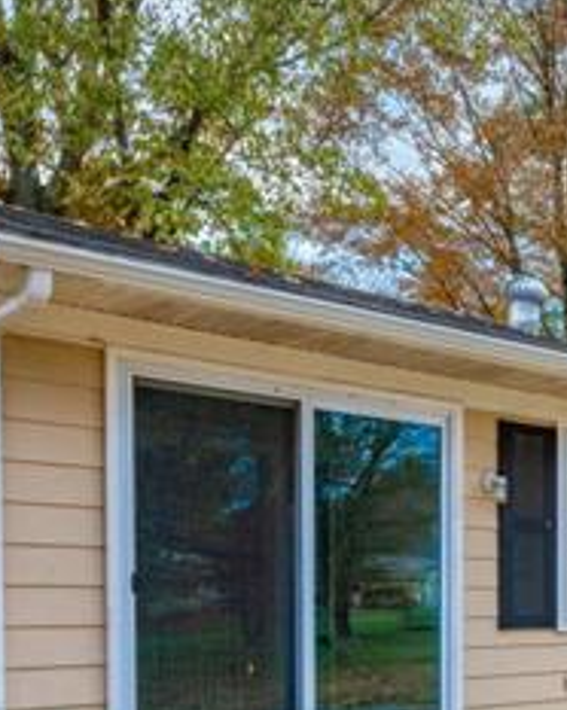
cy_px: 623
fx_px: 1056
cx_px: 689
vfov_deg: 35.3
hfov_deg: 26.5
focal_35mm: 50
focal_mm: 19.5
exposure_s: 1/40
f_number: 8
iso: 64
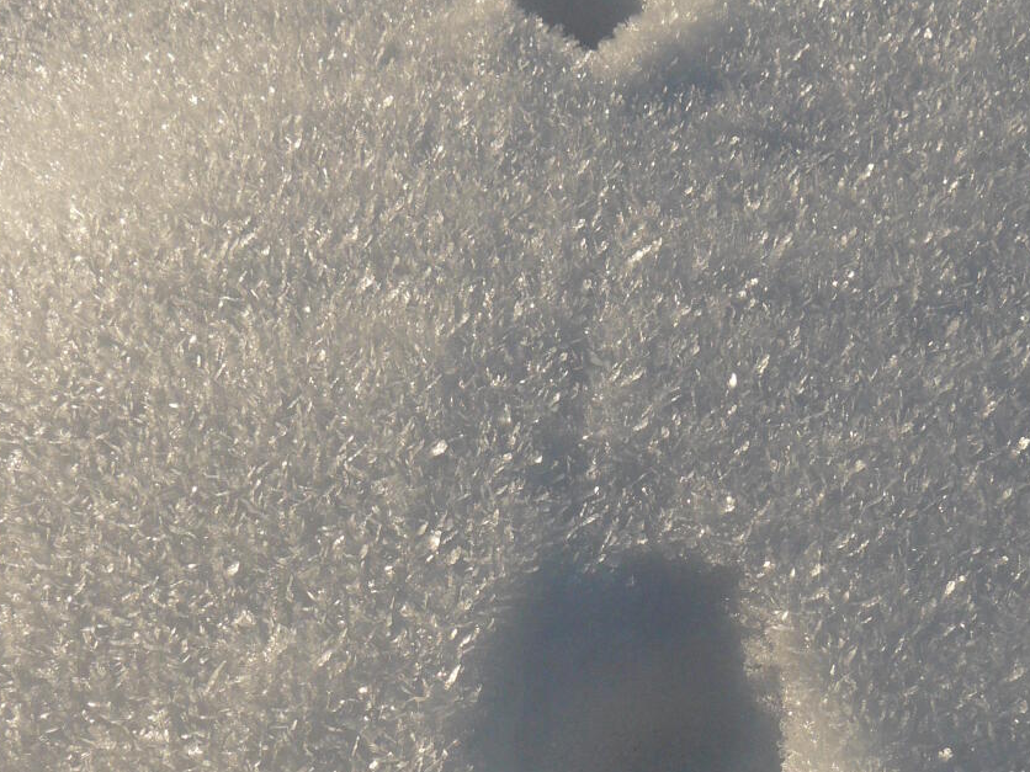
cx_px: 578
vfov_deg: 23.6
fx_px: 1845
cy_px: 406
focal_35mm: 62
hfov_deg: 31.2
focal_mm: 6
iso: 100
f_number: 6.3
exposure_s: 1/400
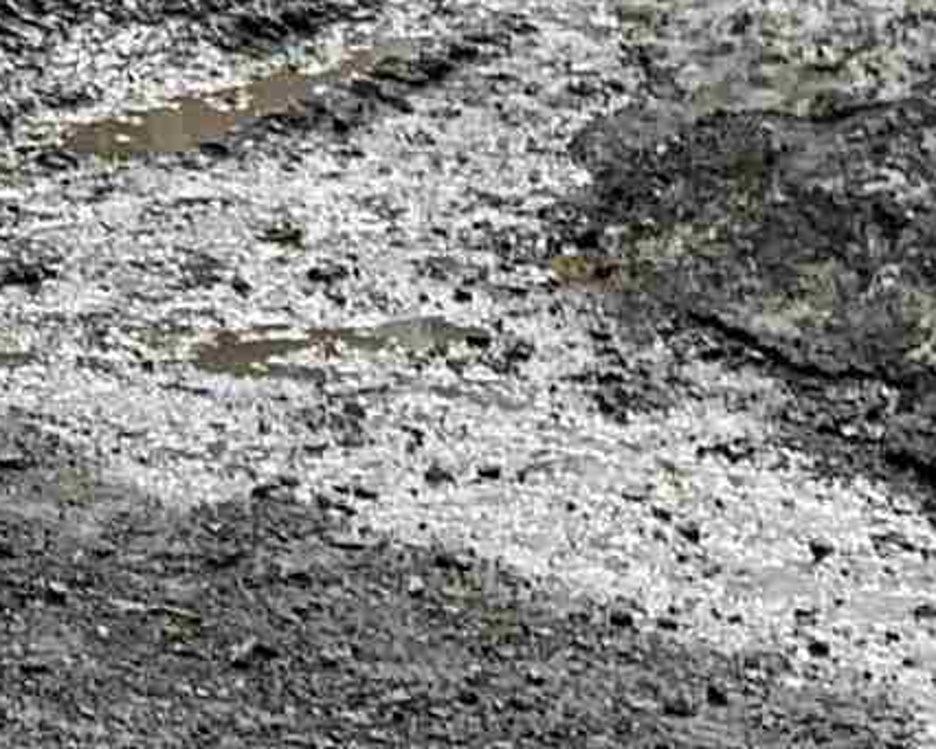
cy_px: -1114
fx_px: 5071
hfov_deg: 8.9
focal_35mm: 183
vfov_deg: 7.8
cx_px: -1698
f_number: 1.8
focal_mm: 4.25
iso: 25
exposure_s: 1/1513
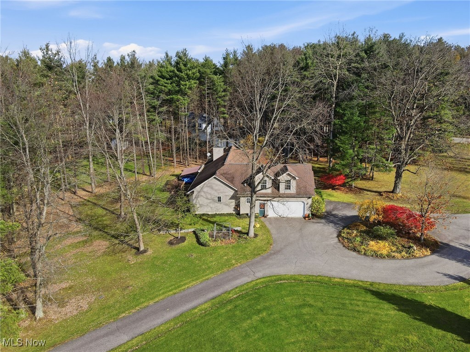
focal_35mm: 24
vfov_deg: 56.8
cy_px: 176
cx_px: 235
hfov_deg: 71.6
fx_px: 326
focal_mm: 4.5
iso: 100
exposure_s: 1/1000
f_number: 2.8
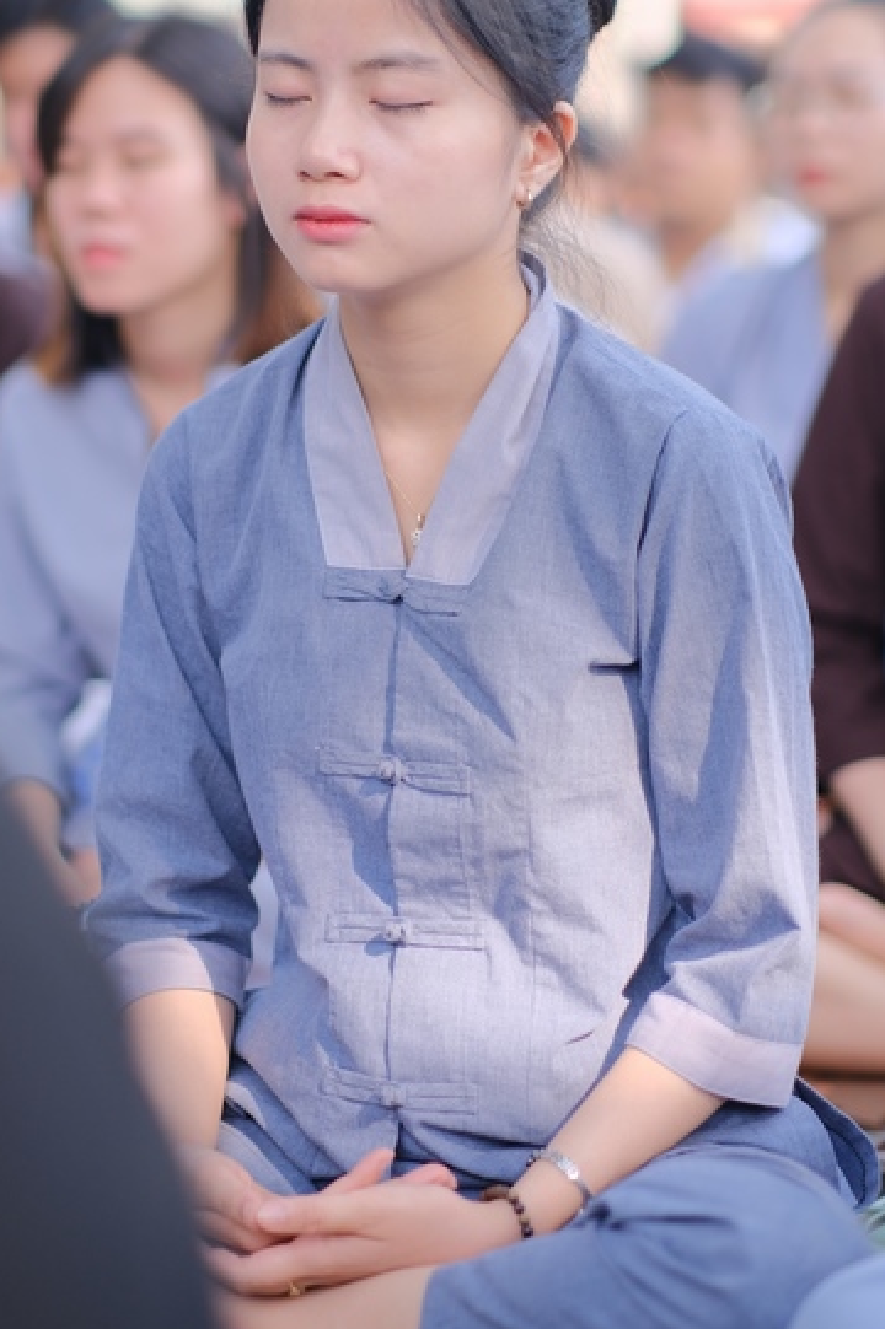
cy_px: 543
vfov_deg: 20.2
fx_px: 3729
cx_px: 397
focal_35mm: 101
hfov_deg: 13.5
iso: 400
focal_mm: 56
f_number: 1.4
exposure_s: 1/1250
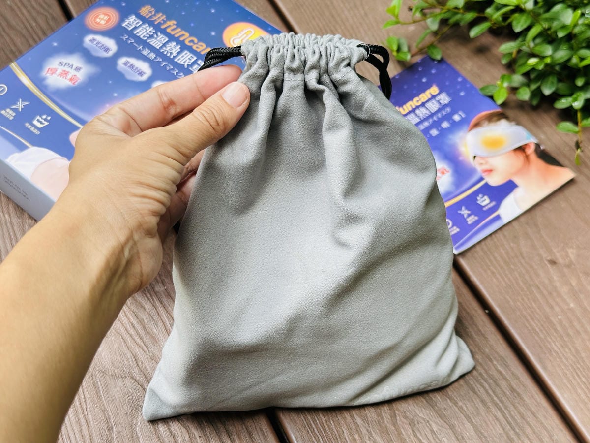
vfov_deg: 30.3
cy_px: 222
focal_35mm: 48
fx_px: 818
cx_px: 295
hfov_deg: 39.7
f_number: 1.78
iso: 64
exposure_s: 1/121
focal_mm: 6.86
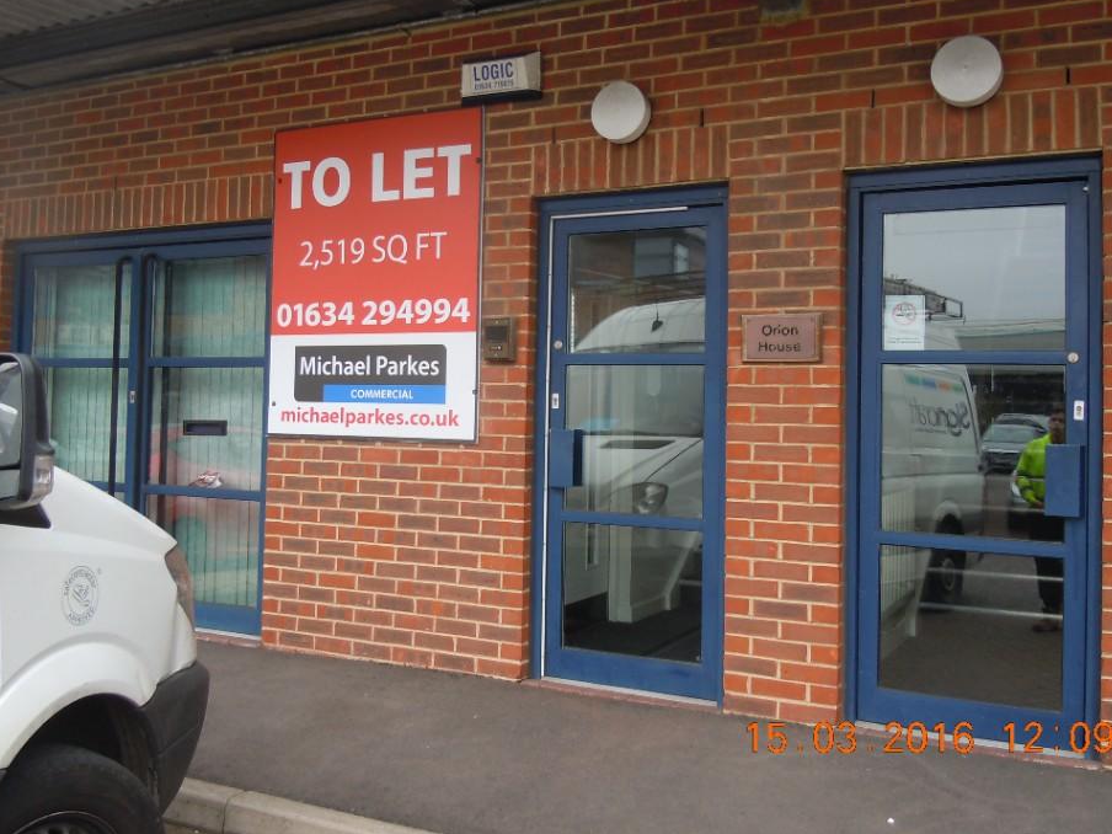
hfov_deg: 54.0
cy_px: 364
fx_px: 1092
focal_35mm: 34
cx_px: 541
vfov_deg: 41.7
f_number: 3.5
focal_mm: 5.4
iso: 100
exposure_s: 1/80
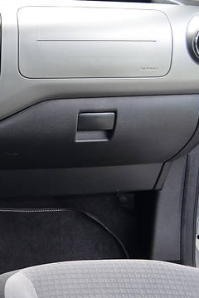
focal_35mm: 60
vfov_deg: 33.1
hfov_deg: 18.9
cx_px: -130
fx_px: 497
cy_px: 101
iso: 400
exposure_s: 1/125
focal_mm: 18
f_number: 3.5
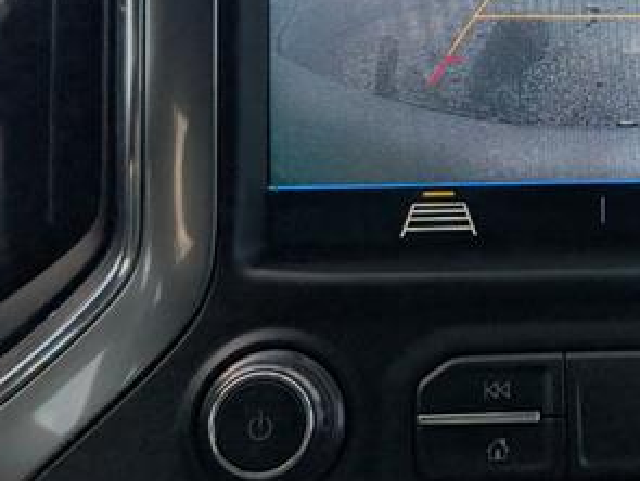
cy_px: 91
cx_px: 590
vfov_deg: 27.5
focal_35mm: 52
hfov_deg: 34.5
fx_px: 963
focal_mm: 6.9
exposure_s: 1/250
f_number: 1.68
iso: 18
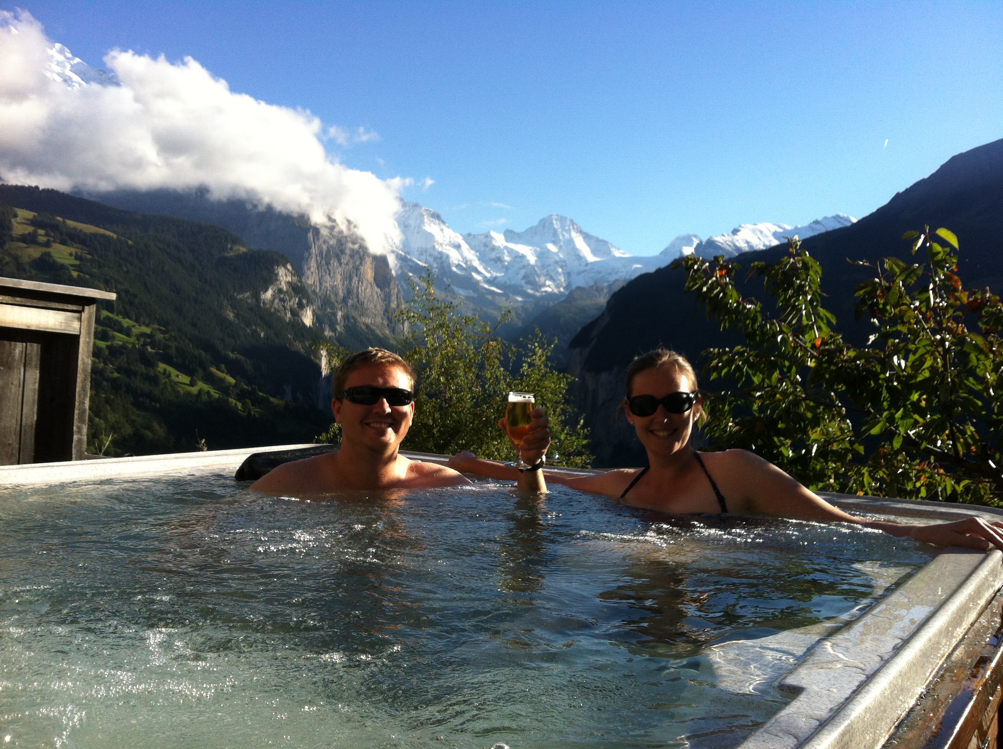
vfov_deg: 40.6
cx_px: 502
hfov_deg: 52.7
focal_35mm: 35
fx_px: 1013
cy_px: 374
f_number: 2.8
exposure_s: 1/887
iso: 80
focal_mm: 3.85
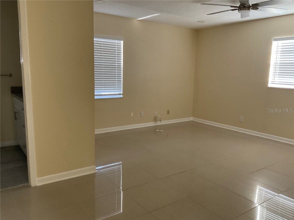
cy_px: 110
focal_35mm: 29
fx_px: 246
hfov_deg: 61.7
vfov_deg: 48.2
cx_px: 147
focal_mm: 3
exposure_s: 1/60
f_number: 1.8
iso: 160
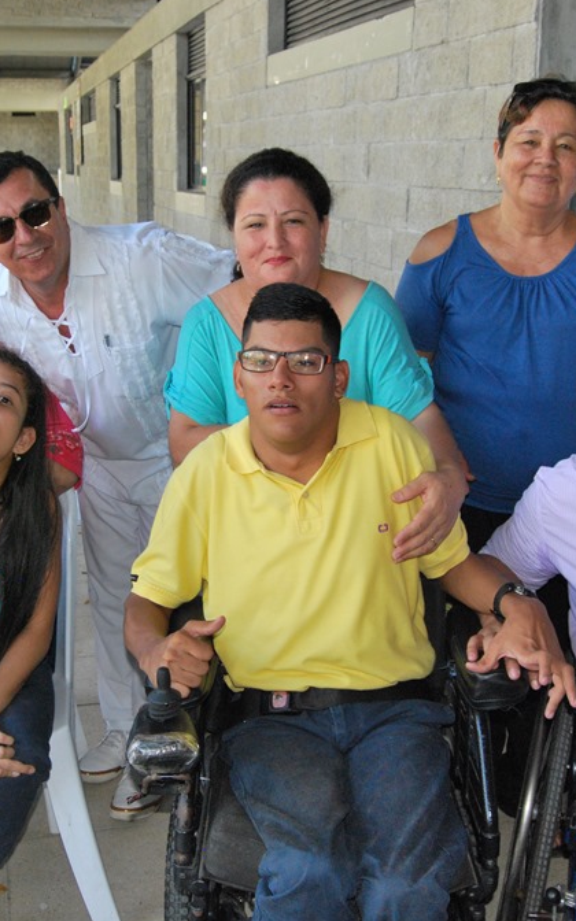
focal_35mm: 42
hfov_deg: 30.5
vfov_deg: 47.2
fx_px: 1055
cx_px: 230
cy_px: 460
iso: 800
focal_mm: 18
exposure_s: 1/200
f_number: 6.3
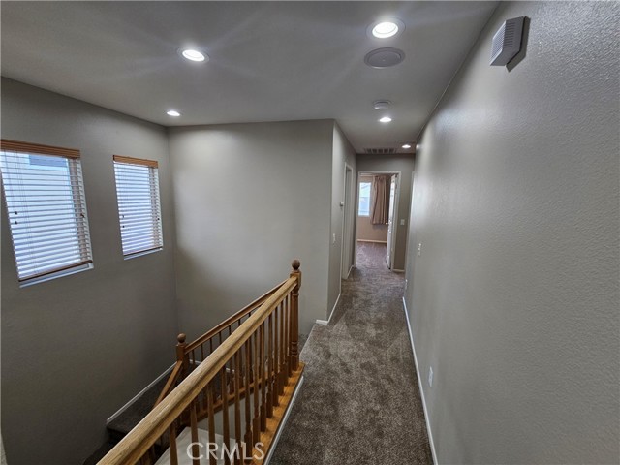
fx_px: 233
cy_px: 232
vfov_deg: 89.9
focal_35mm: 13
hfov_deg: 106.2
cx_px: 310
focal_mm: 2.2
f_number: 2.2
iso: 80
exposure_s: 1/60
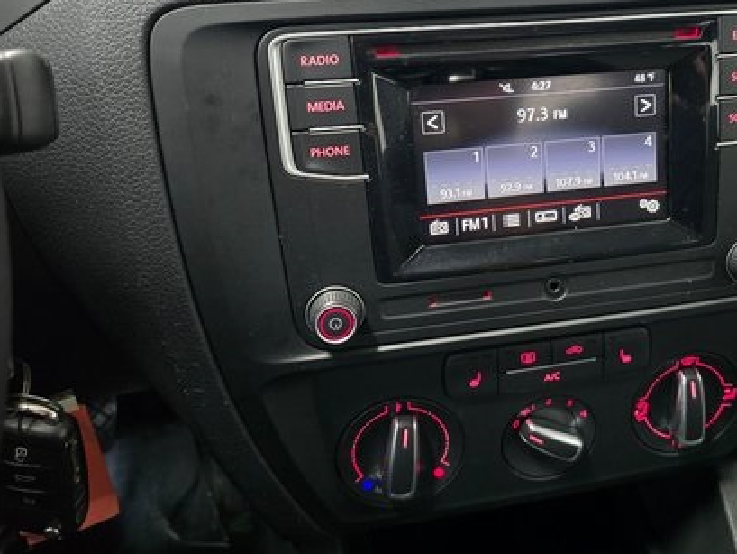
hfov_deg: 50.2
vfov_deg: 39.0
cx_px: 508
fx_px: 767
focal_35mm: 36
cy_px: 164
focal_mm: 6.3
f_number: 1.7
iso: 1600
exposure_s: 1/40
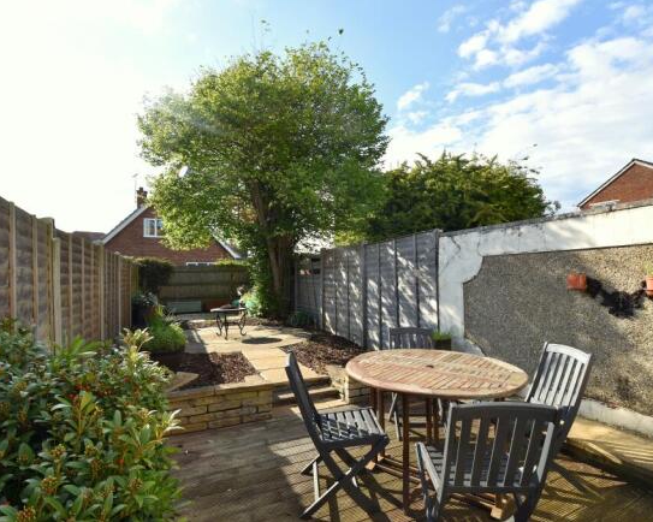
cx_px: 325
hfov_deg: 89.7
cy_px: 260
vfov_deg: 76.9
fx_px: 328
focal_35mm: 17
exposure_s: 1/200
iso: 100
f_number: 7.1
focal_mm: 10
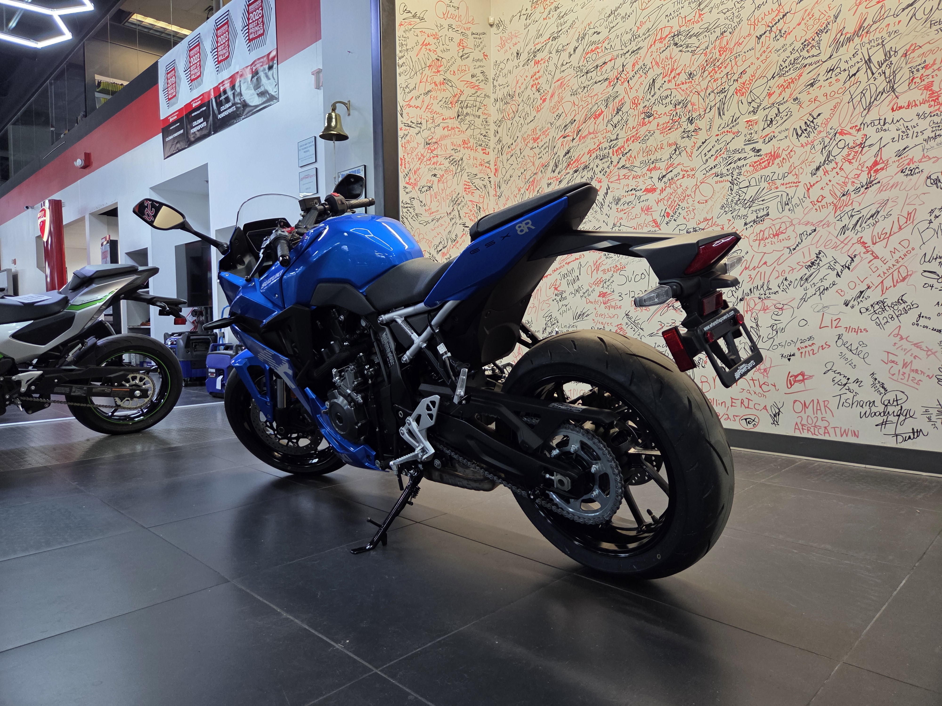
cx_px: 471
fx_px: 626
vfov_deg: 58.9
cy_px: 353
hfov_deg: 73.9
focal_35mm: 23
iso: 250
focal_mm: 5.4
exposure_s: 1/120
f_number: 1.8
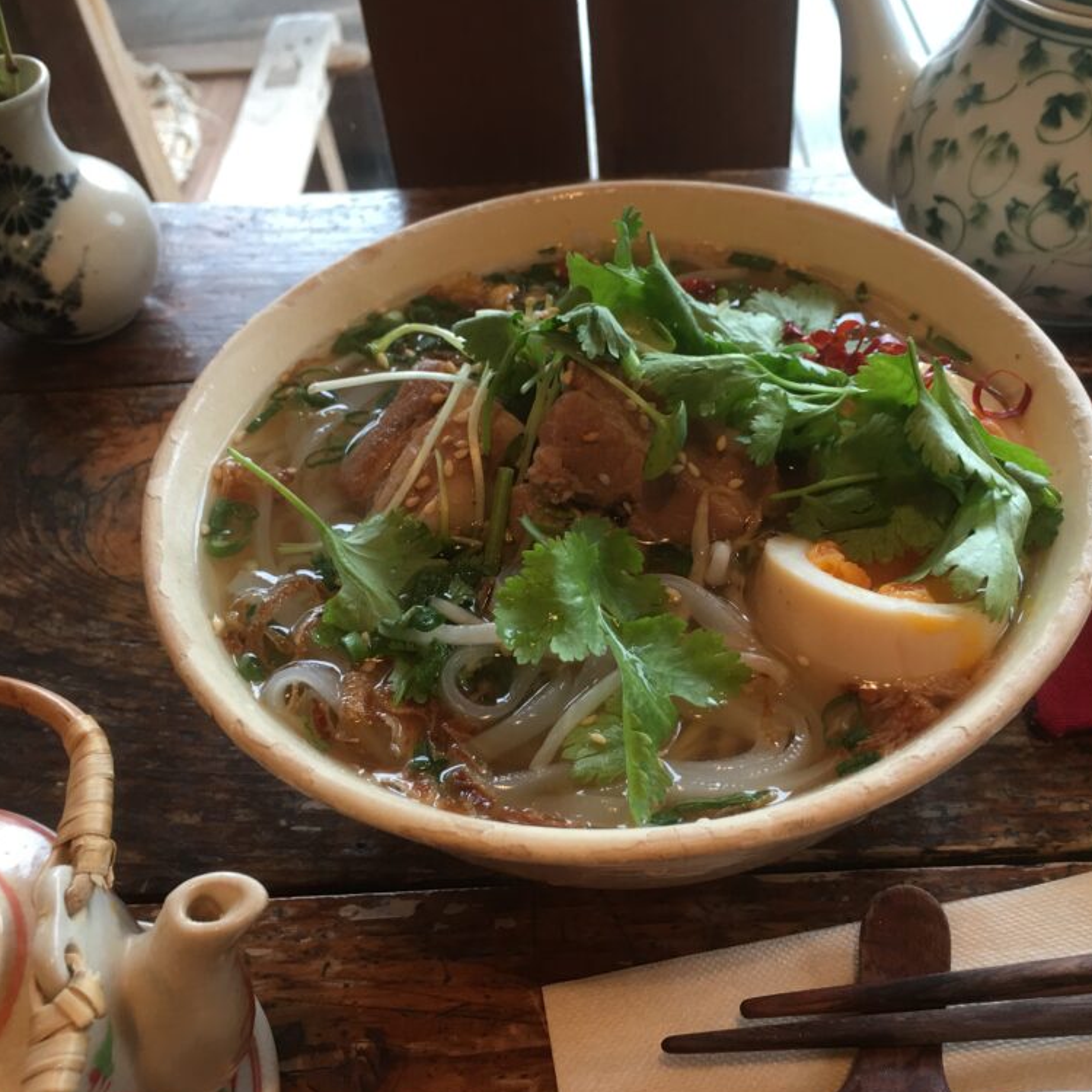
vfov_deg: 47.2
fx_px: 1249
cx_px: 623
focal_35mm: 35
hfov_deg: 47.1
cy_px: 552
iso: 25
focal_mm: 4.15
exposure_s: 1/15
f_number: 2.2
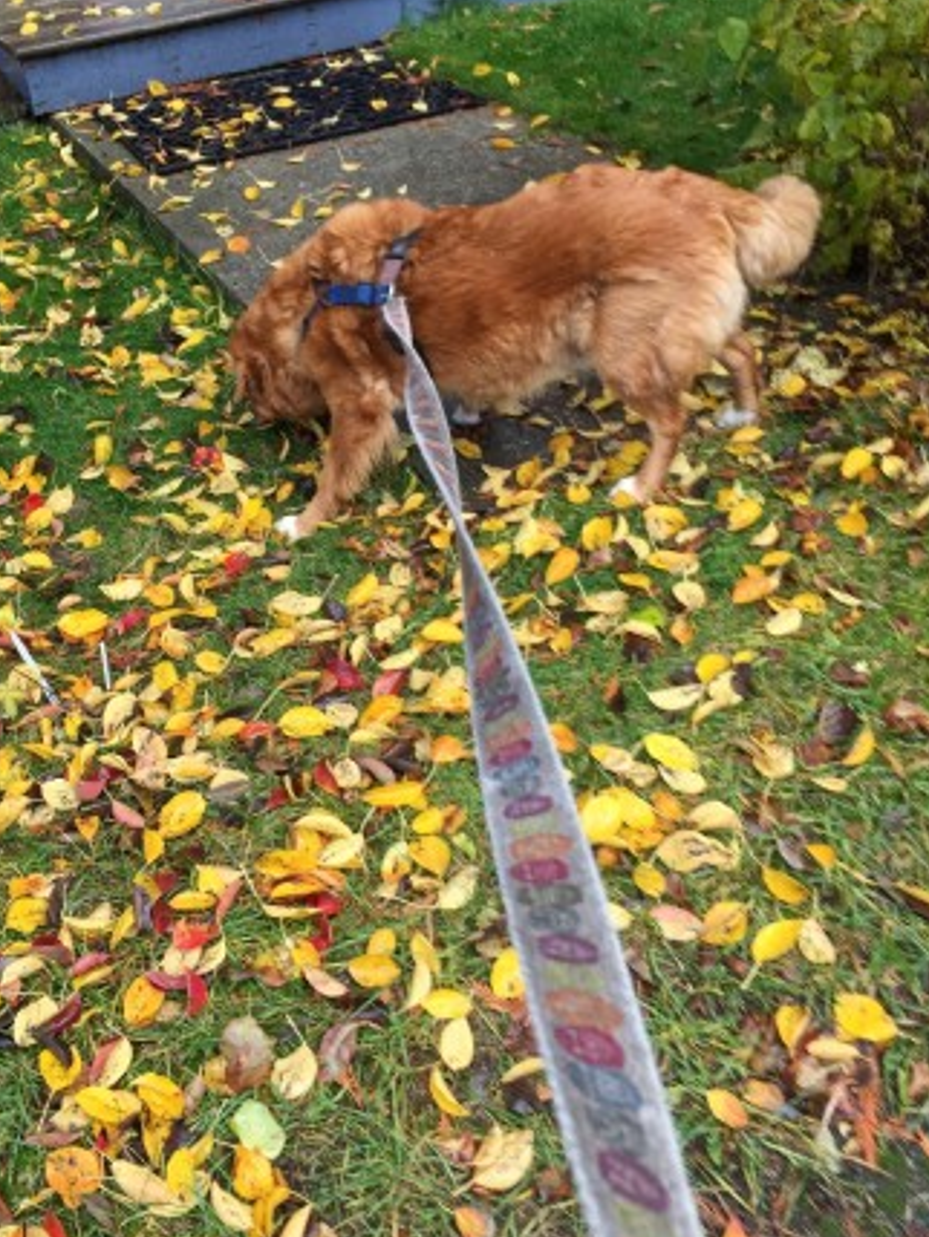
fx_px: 1288
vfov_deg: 51.2
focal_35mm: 36
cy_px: 541
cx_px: 369
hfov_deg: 39.5
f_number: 2.2
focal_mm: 4.15
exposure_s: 1/120
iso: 50
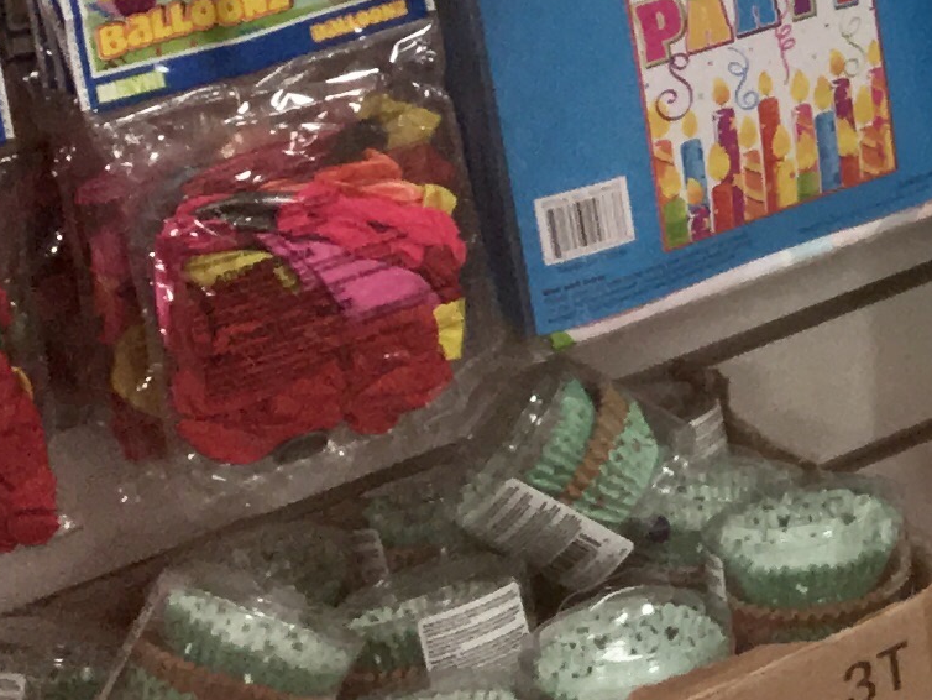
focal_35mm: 155
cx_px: 2459
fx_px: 4175
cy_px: -536
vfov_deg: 9.2
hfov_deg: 10.4
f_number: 2.2
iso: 25
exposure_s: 1/32
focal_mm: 4.15
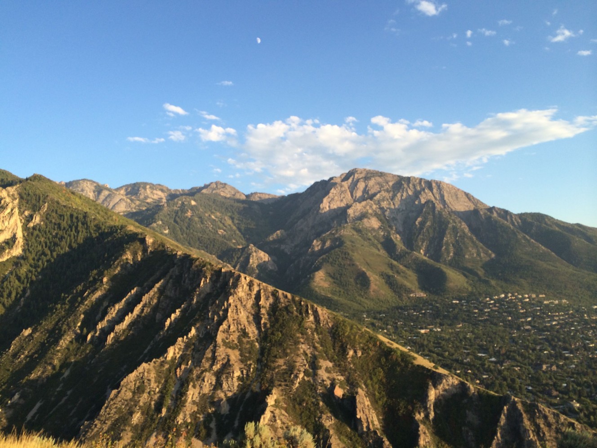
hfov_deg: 60.0
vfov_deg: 46.8
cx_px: 298
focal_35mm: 30
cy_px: 224
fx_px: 517
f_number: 2.2
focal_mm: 4.12
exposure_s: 1/540
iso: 32
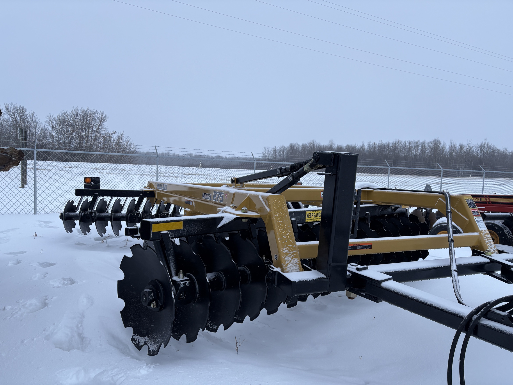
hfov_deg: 67.3
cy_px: 192
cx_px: 256
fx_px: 385
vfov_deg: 53.1
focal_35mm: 26
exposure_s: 1/731
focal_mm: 5.96
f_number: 1.6
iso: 50
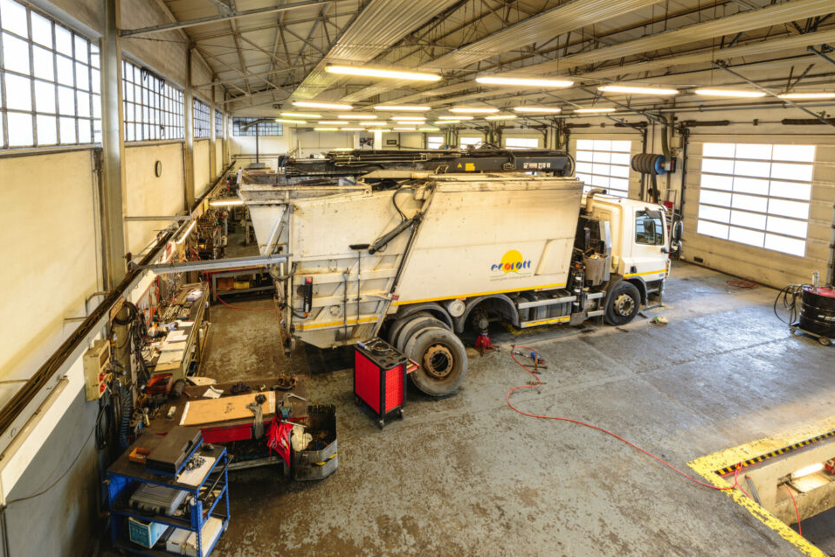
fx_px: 348
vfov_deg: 77.3
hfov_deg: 100.4
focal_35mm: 15
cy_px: 292
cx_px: 424
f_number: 14
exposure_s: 1.6
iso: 100
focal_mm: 14
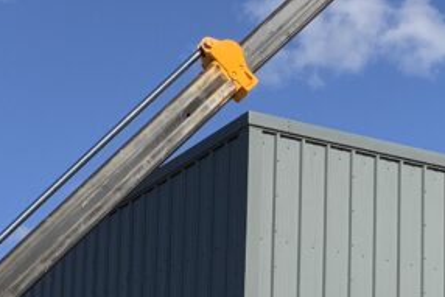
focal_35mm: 135
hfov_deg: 15.2
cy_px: 347
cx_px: 190
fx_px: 1670
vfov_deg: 10.0
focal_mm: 3
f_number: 1.8
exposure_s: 1/2320
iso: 20
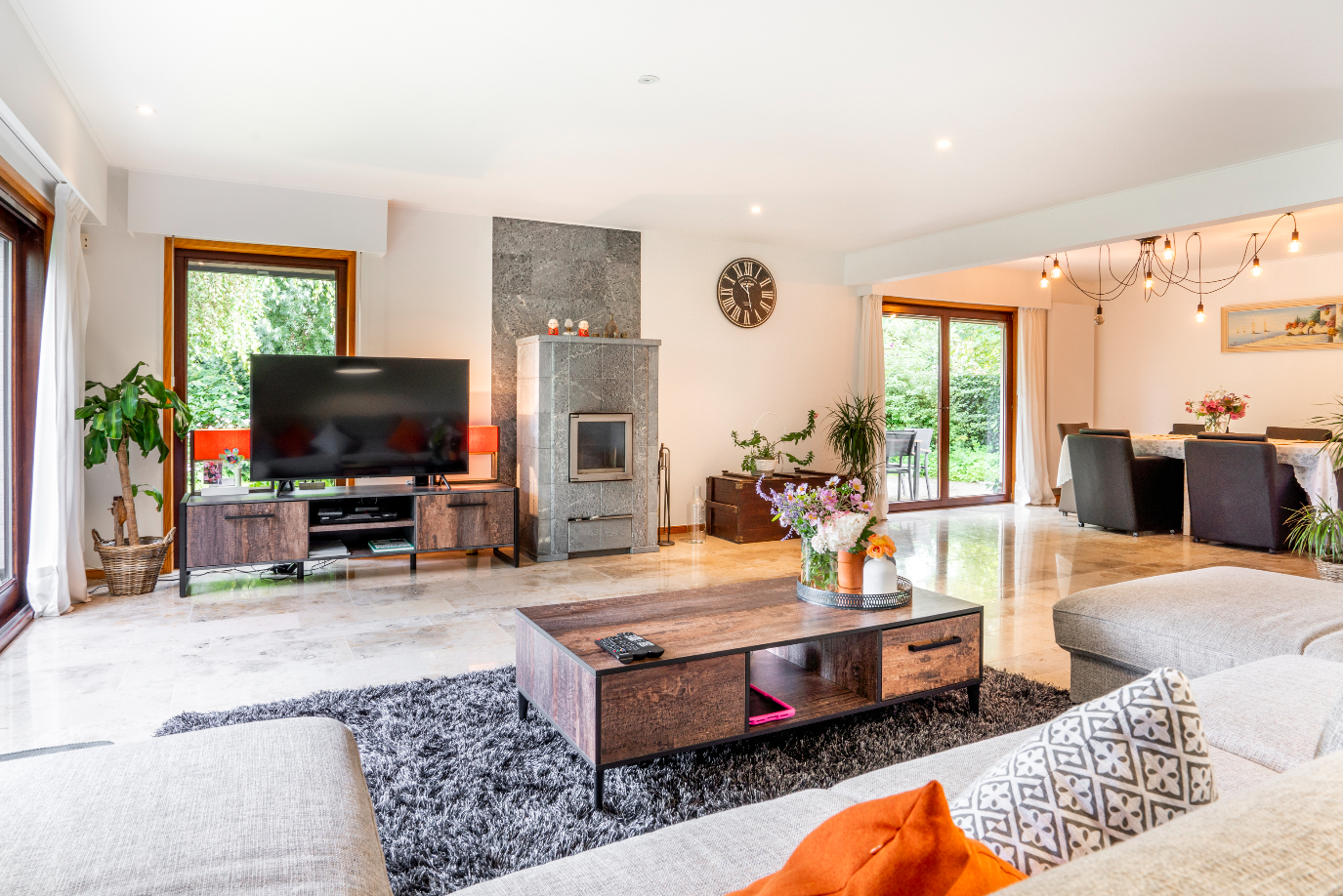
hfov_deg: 84.0
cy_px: 405
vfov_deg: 61.9
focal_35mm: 20
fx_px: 746
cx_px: 664
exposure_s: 1/2
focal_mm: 17
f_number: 11
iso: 100
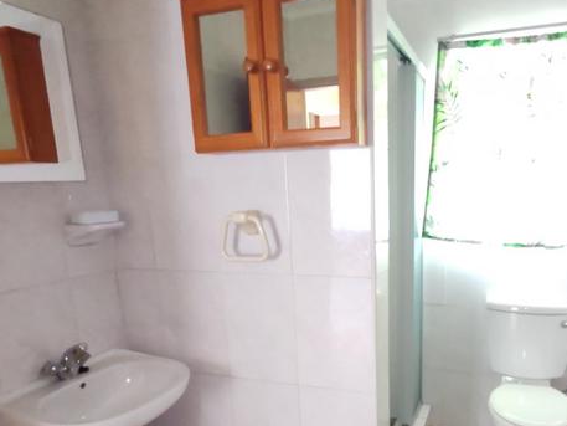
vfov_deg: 48.9
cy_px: 284
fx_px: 459
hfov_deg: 62.7
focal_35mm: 28
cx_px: 347
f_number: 2.2
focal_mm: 1.96
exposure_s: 1/16
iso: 2000
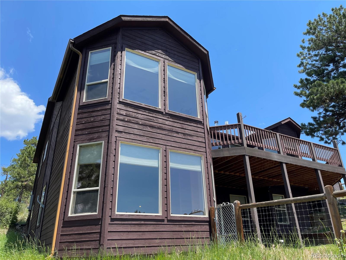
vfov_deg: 53.1
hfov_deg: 67.3
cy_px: 130
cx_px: 173
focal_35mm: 26
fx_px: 260
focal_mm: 5.1
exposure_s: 1/1553
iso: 32
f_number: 1.6
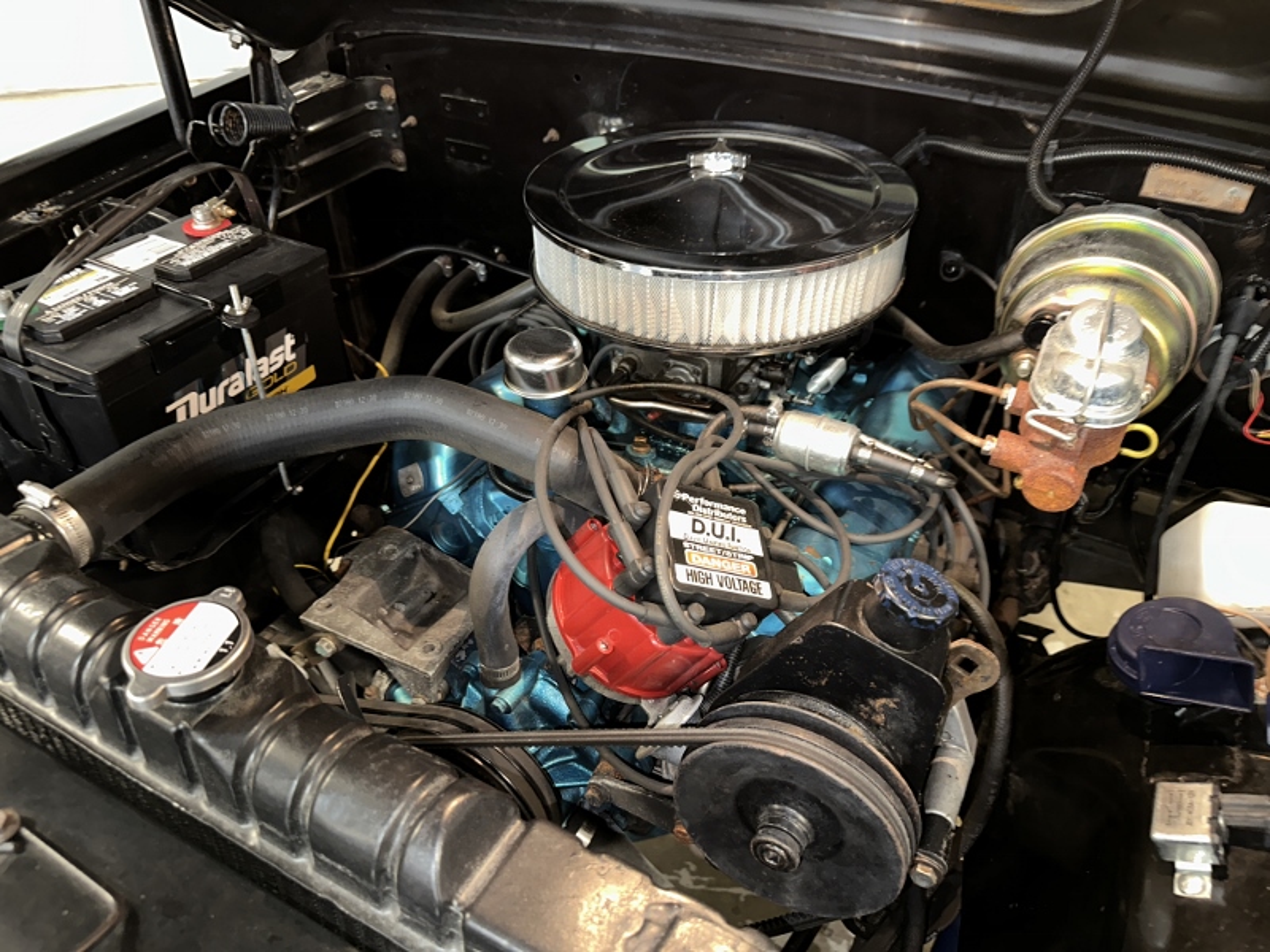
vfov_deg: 56.8
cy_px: 476
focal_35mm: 24
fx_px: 881
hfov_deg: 71.6
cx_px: 635
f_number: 1.78
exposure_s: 1/6
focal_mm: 6.86
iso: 160
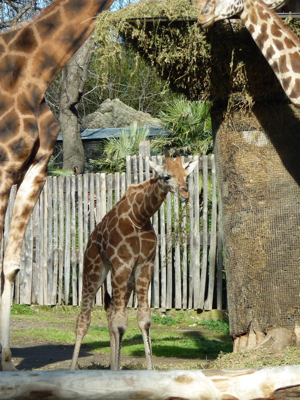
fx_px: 2265
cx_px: 150
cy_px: 200
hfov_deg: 7.6
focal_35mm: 196
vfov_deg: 10.1
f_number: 4.5
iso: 80
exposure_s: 1/250
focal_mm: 32.1
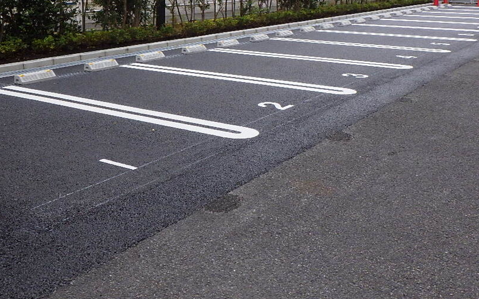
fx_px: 575
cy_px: 72
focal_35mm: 44
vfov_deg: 28.8
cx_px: 200
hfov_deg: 45.1
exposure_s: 1/640
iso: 250
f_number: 4.2
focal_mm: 5
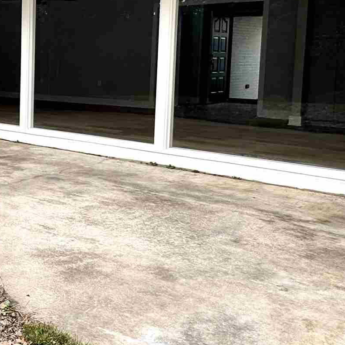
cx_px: -75
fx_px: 541
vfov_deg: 34.9
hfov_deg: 29.9
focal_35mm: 48
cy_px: 105
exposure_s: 1/370
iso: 40
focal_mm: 2.22
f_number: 2.2
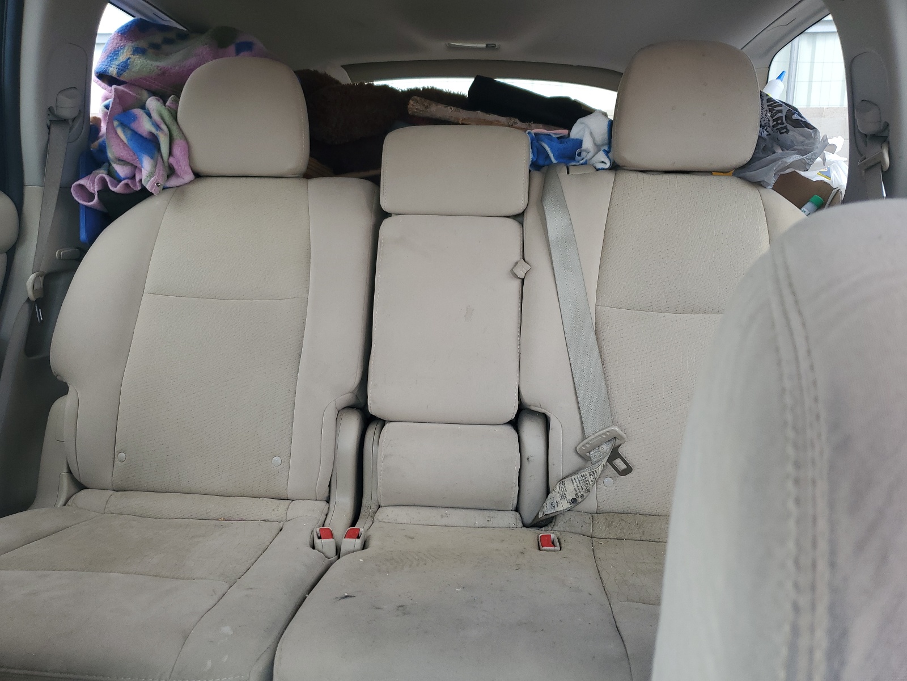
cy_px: 340
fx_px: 681
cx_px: 454
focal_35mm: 26
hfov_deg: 67.3
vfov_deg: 53.1
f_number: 1.5
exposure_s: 1/132
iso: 50
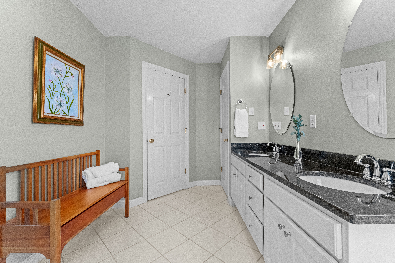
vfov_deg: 76.2
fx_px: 168
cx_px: 198
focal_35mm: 15
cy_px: 132
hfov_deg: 99.3
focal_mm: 15.3
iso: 2000
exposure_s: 1/15
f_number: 11
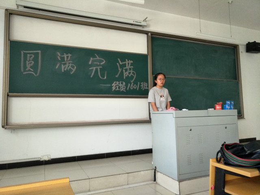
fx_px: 165
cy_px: 98
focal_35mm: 22
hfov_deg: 76.4
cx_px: 130
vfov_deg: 61.1
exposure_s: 1/33.3
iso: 294
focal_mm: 3.79
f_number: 2
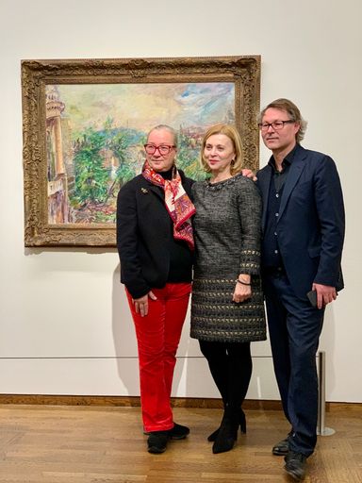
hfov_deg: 28.0
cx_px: 181
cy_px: 242
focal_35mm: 52
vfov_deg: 36.8
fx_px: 725
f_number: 2.4
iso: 400
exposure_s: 1/60
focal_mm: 6
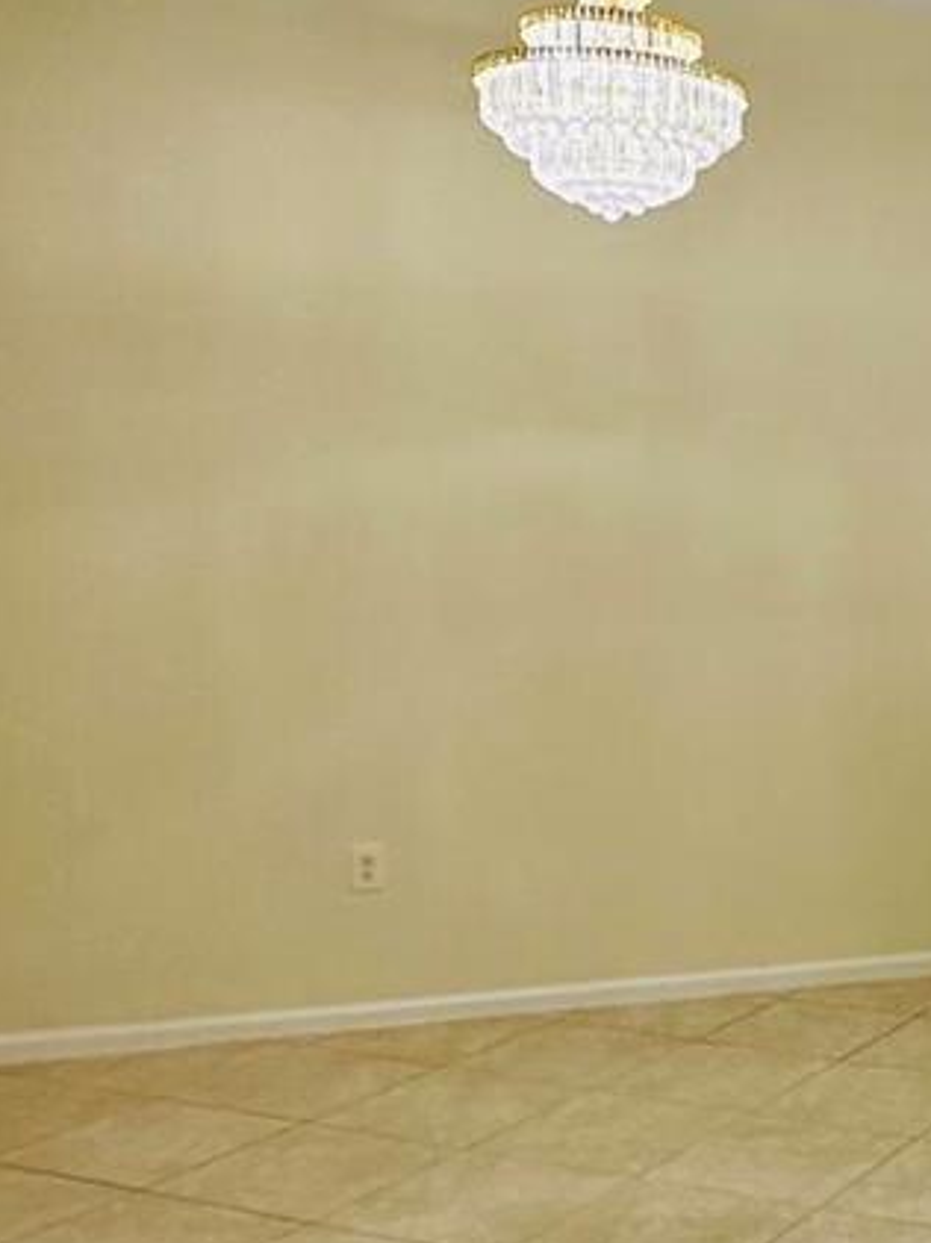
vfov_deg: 37.5
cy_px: 695
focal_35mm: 51
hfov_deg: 24.9
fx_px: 1831
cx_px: 1202
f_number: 2.2
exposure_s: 1/120
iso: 200
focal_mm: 2.22
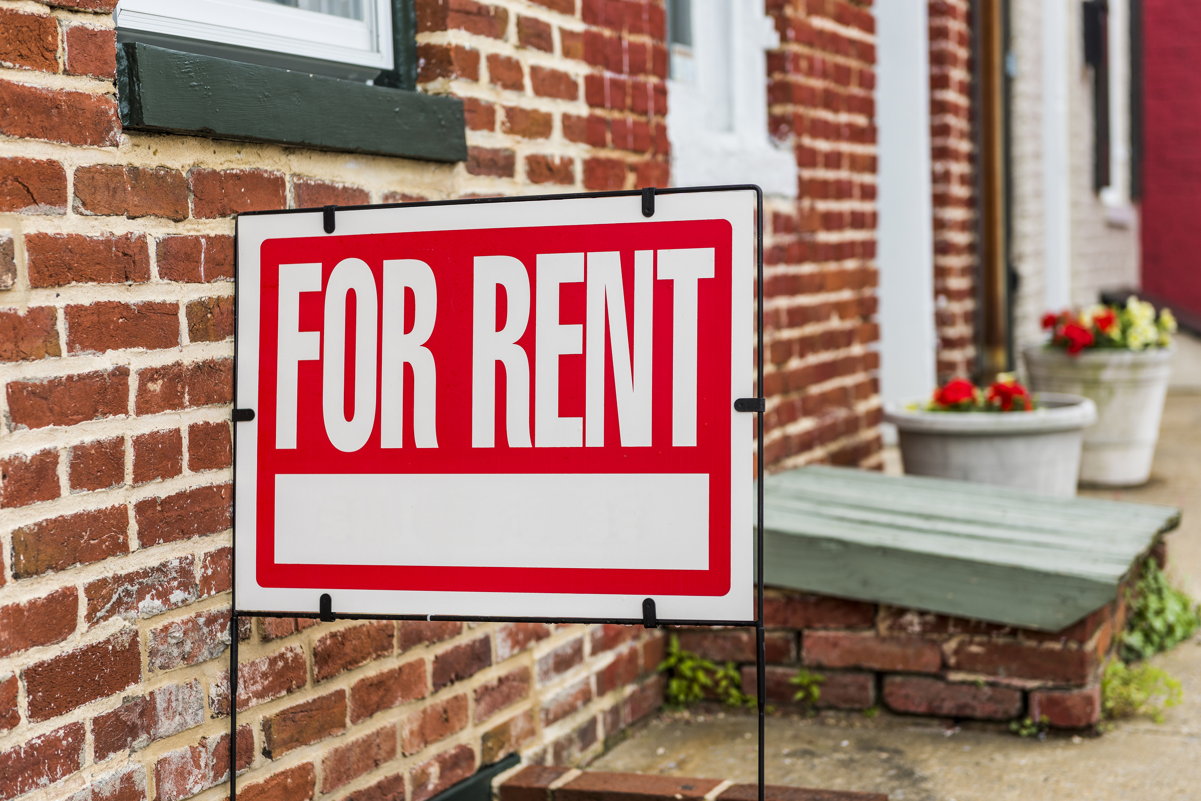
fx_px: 2335
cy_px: 400
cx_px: 600
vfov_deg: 19.5
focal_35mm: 70
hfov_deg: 28.8
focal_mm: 70
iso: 64
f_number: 4
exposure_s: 1/250
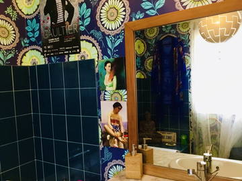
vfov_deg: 45.4
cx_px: 121
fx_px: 217
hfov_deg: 58.4
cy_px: 90
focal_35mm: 31
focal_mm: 3.3
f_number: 2.4
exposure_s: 1/33
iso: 200
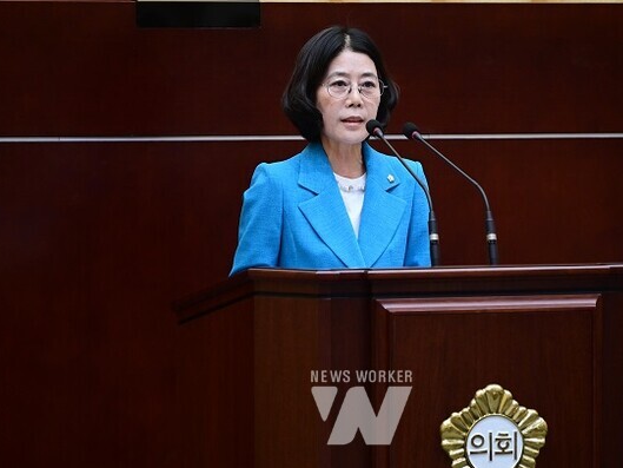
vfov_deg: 4.5
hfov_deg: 6.1
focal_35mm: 327
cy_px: 235
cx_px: 345
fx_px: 5887
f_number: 5.6
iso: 4000
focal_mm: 300
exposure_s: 1/200
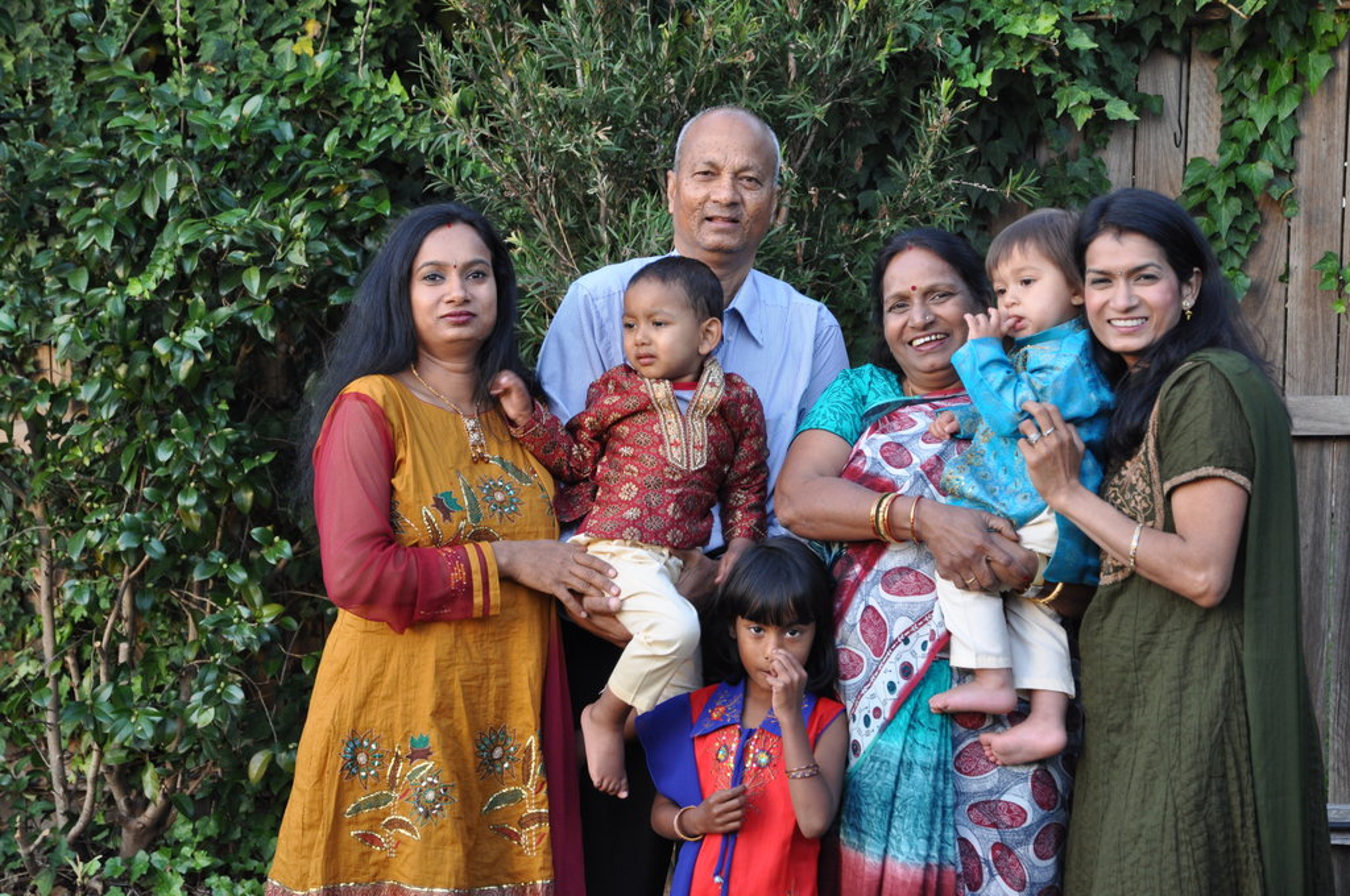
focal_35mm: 72
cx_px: 675
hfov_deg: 28.1
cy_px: 448
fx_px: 2697
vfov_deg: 18.9
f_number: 5
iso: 400
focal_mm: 48
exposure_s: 1/80
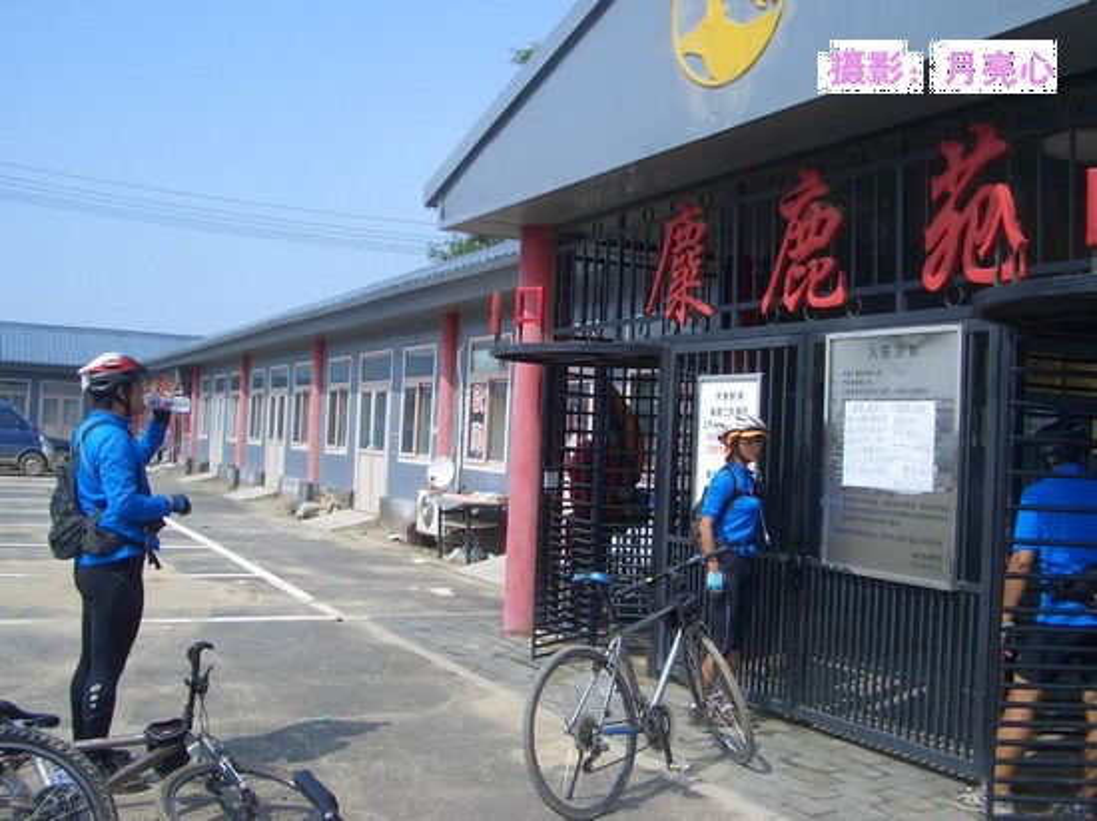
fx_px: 1109
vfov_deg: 40.7
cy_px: 410
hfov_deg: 52.6
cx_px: 548
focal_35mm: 35
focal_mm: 5.8
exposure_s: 1/400
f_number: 4.3
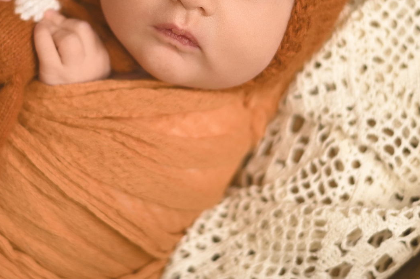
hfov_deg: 16.6
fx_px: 1434
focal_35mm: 123
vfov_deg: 11.1
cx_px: 134
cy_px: 43
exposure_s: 1/400
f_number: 1.8
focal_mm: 50
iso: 400
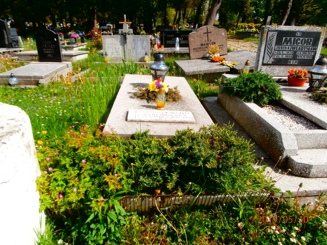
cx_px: 164
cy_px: 122
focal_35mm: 24
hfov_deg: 71.6
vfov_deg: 56.8
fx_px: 227
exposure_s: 1/1000
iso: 100
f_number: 3
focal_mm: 4.2
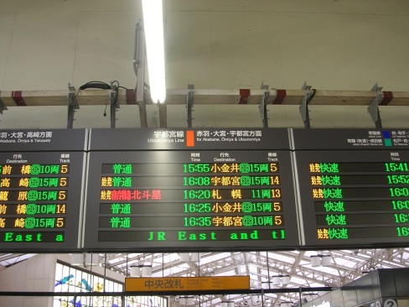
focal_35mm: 41
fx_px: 484
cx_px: 203
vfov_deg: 35.1
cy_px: 156
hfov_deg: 45.8
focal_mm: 6.6
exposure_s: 1/11.1
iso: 50
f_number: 3
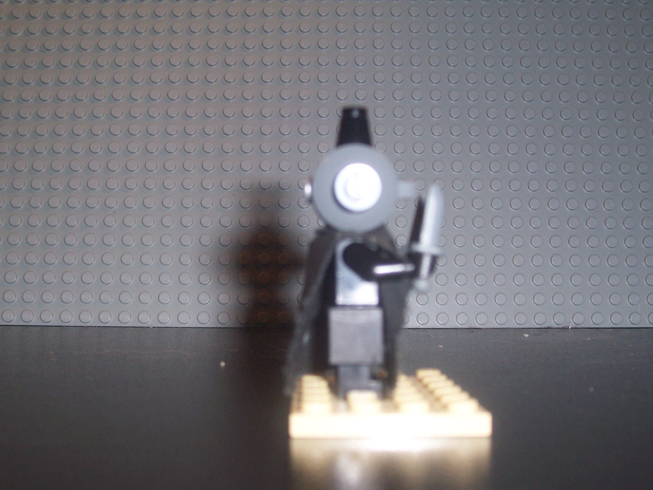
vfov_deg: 33.6
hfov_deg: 43.8
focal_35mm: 43
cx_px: 320
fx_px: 811
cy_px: 249
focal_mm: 7
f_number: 3
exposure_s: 1/60
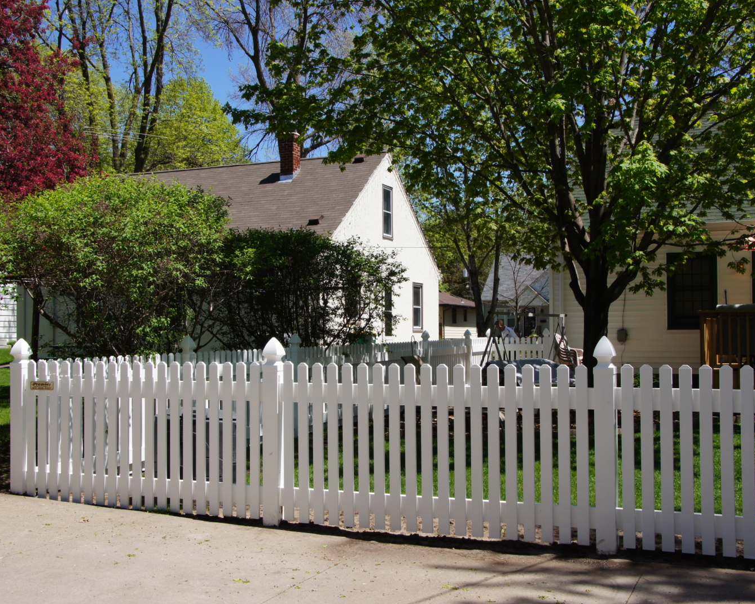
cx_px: 390
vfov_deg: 36.5
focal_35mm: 41
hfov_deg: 44.8
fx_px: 916
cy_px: 304
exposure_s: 1/100
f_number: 13
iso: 100
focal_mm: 24
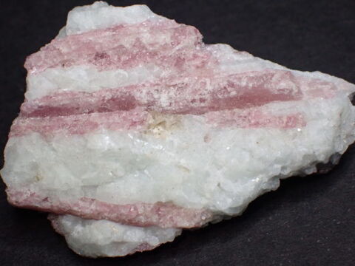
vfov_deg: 14.8
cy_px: 133
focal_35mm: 100
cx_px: 178
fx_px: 1026
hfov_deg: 19.6
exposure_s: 1/320
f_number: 4.9
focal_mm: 18
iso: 800
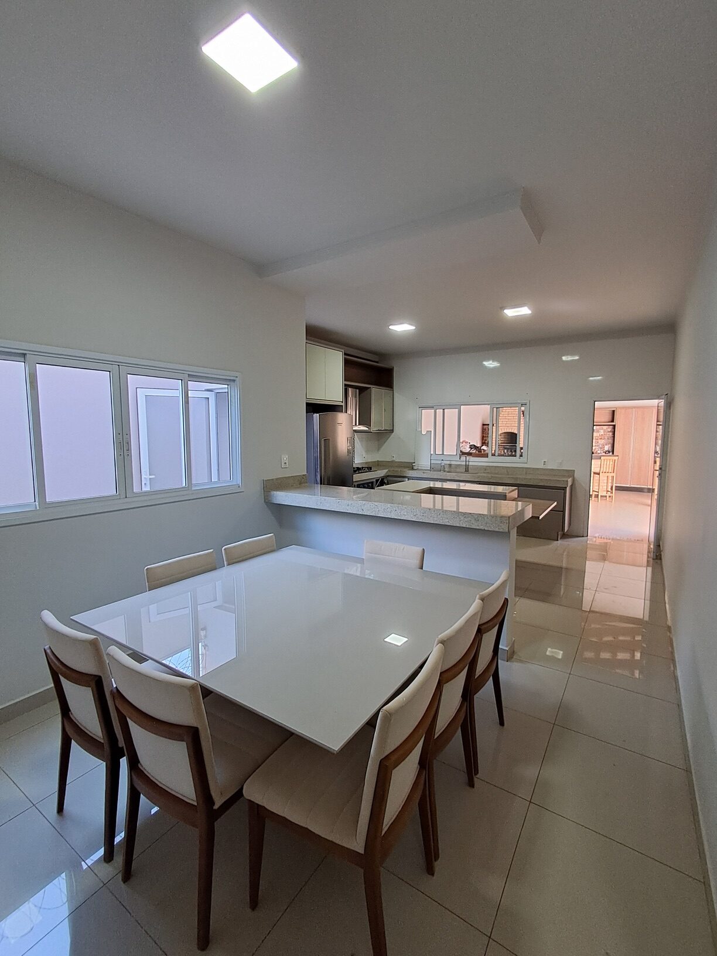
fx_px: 442
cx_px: 358
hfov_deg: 78.1
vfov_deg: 94.5
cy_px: 478
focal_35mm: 16
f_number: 2.2
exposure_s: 1/40
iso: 100
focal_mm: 1.64
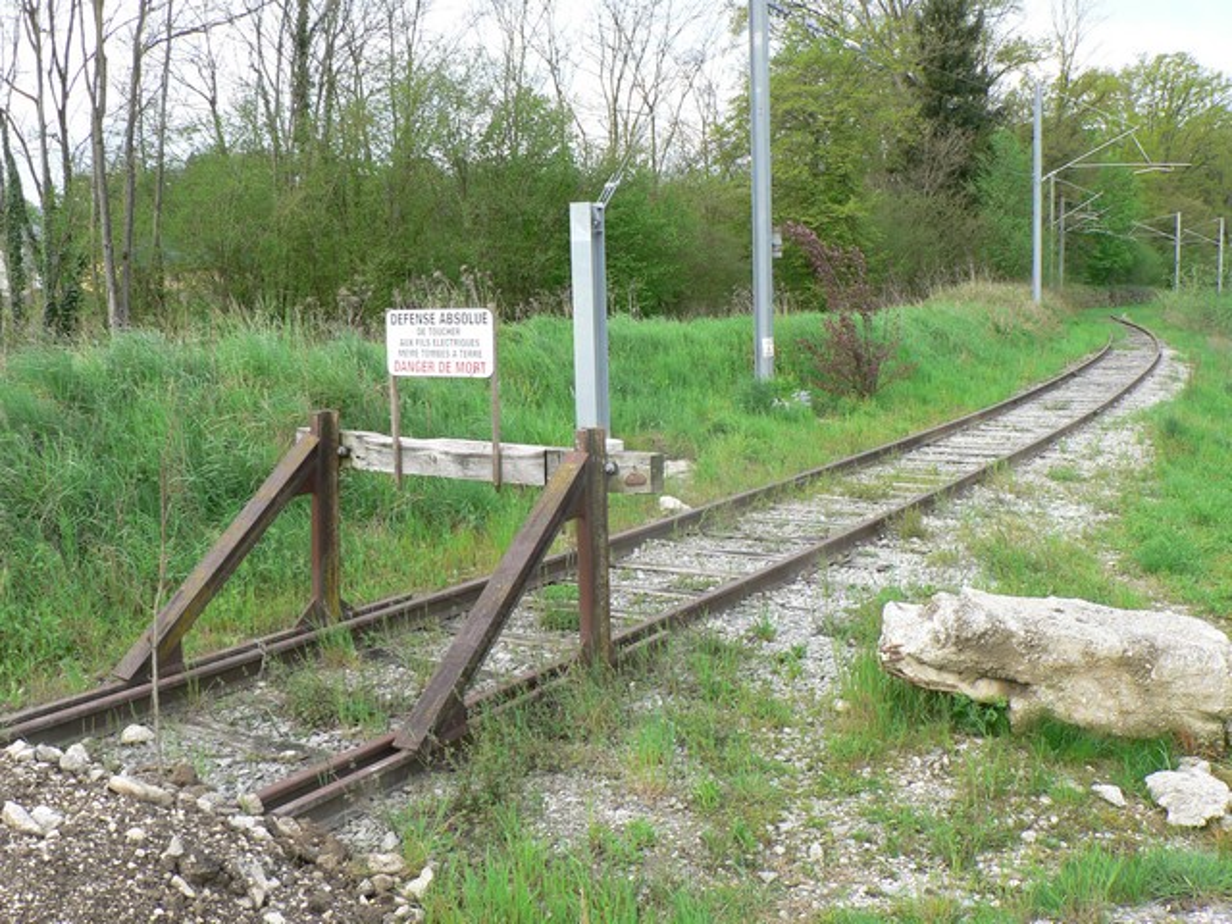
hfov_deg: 51.4
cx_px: 616
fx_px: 1281
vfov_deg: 39.7
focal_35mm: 36
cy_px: 462
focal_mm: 6
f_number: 4
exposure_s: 1/125
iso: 80
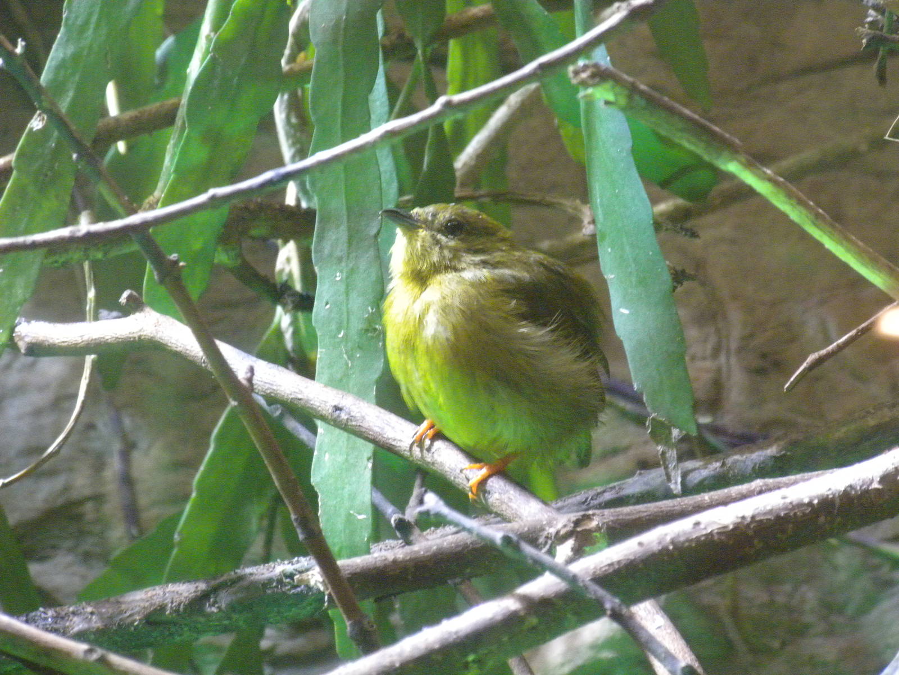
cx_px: 450
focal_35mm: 260
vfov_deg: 5.7
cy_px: 338
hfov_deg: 7.6
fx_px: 6752
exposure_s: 1/9.4
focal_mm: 46.2
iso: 742
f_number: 5.3
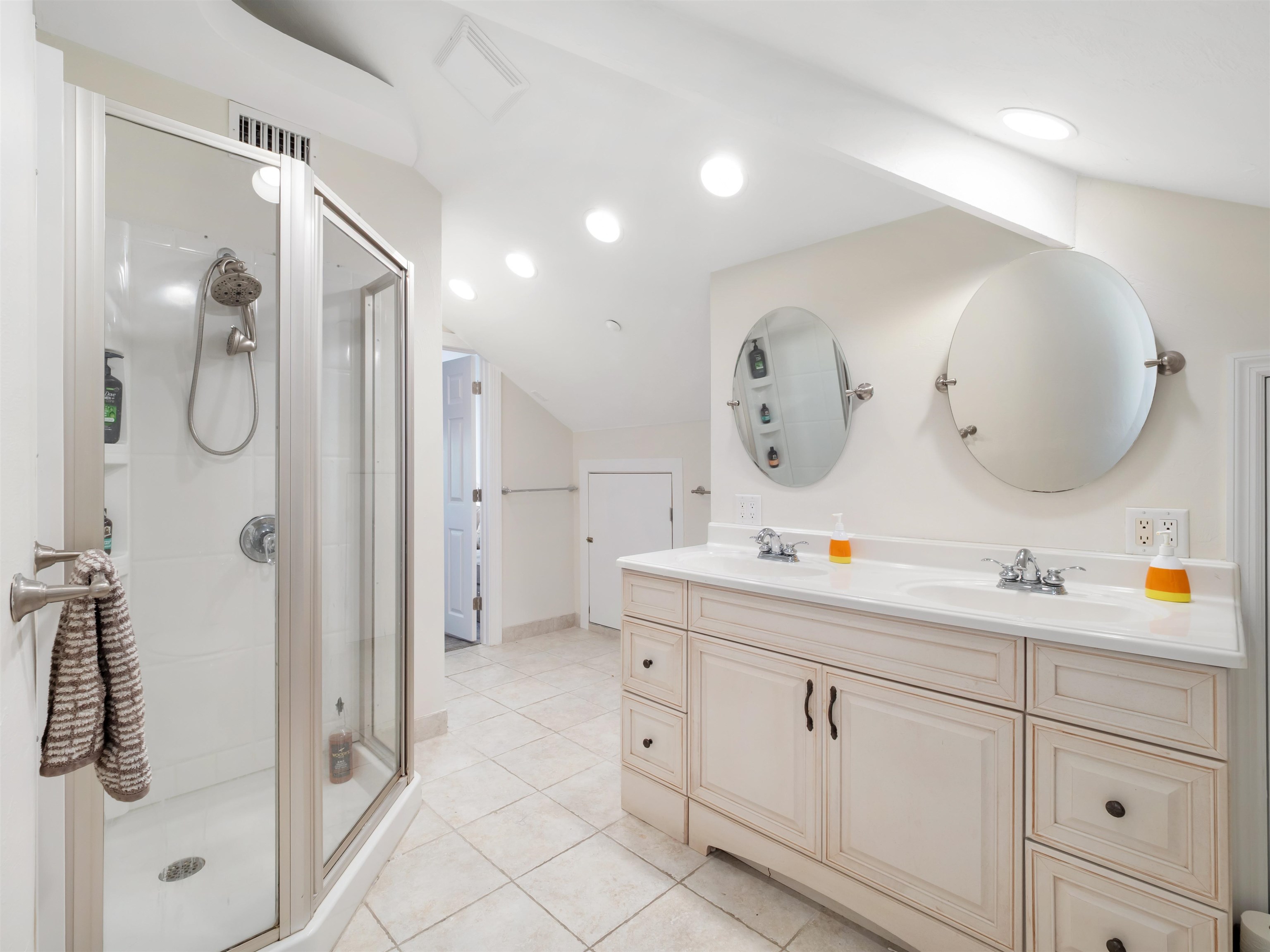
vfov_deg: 78.1
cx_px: 635
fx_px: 587
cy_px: 476
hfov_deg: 94.5
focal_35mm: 16
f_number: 7.1
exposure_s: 1/6
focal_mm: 8
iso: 200
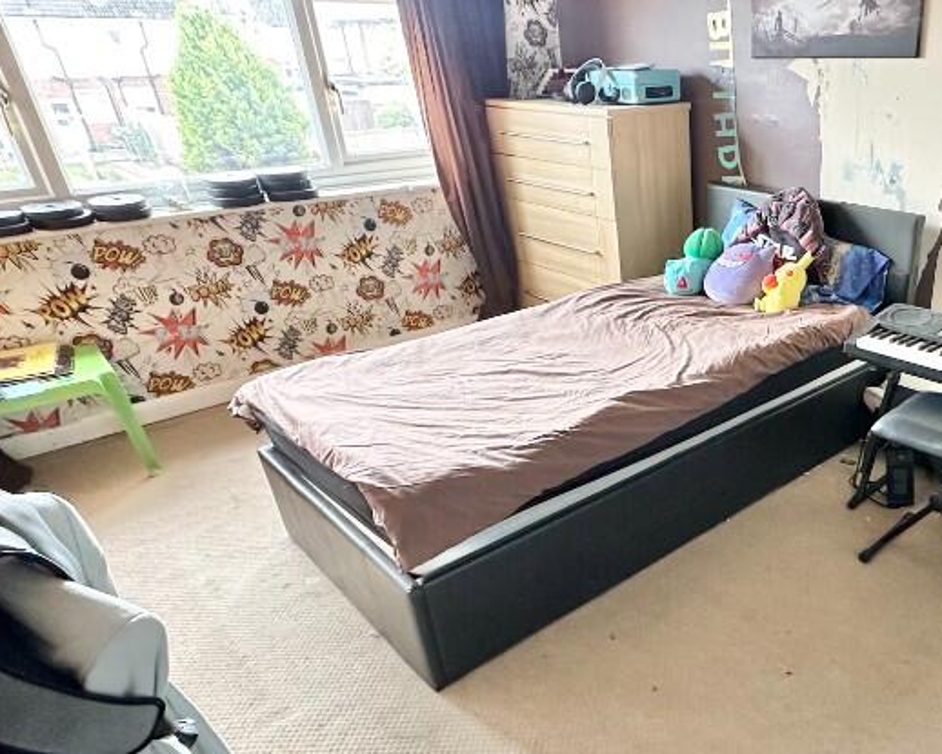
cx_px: 737
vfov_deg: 52.7
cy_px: 463
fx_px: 753
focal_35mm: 27
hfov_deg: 59.6
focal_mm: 2.22
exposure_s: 1/77
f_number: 2.2
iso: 320
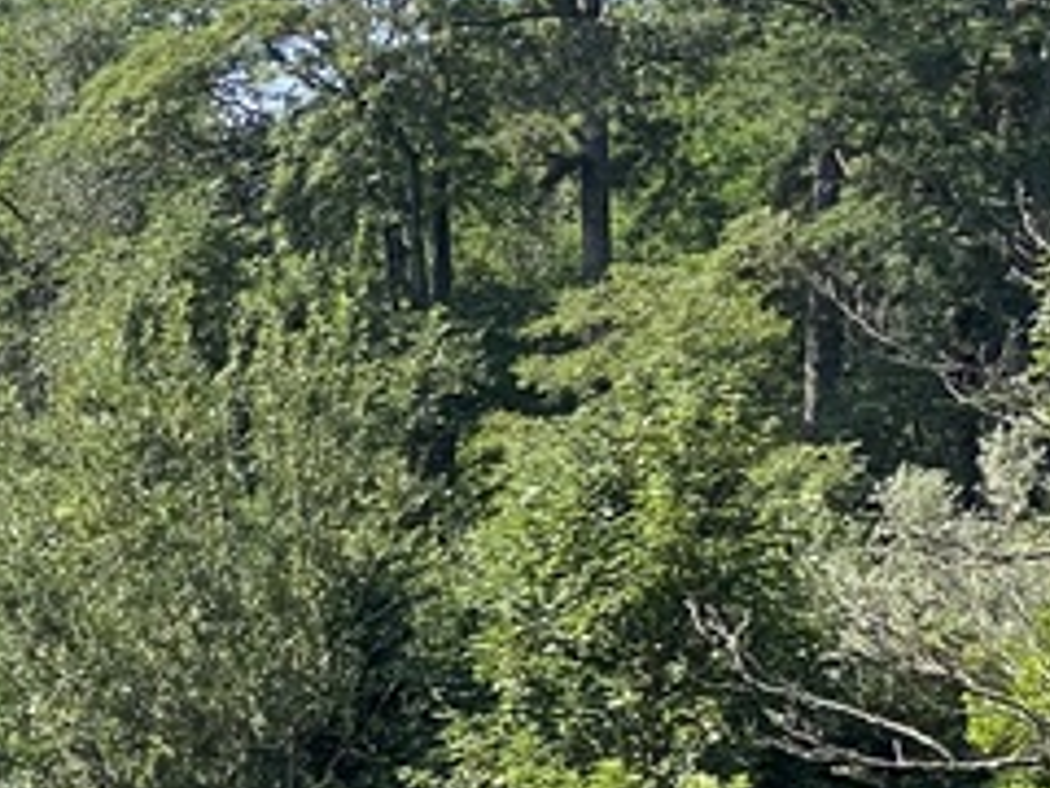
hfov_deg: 8.6
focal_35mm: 222
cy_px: 718
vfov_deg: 6.7
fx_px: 6734
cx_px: -748
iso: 20
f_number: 2
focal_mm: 6
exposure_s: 1/1261
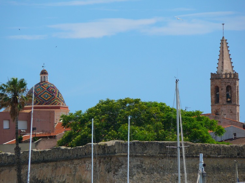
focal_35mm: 420
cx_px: 122
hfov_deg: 4.7
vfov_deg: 3.5
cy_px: 92
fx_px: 2972
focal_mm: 88.8
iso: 100
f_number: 5
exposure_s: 1/250
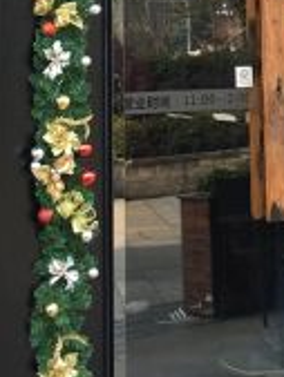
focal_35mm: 120
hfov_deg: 12.3
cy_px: -181
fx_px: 1311
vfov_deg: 15.2
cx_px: 261
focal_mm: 4.15
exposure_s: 1/126
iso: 25
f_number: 2.2
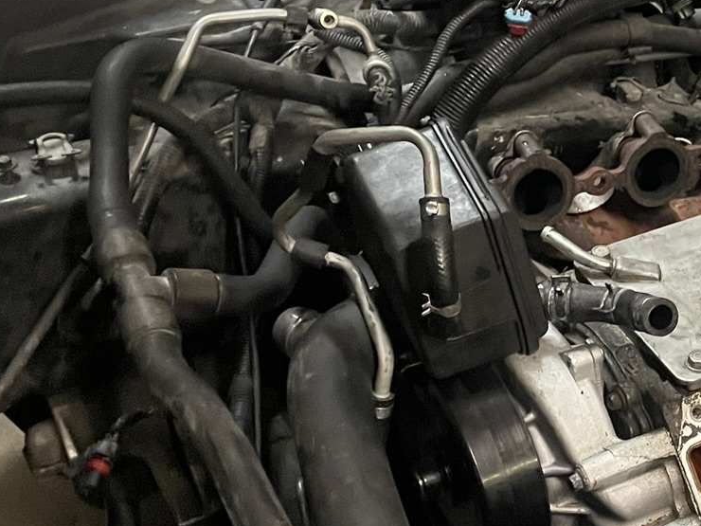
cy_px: 281
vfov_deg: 20.4
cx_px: 795
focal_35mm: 72
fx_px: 1458
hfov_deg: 24.9
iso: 800
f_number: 1.6
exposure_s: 1/30
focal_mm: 4.2
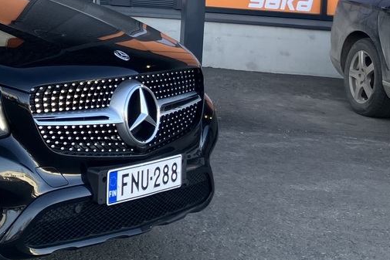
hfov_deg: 21.7
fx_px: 899
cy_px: -77
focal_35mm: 83
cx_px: -137
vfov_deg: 15.7
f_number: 1.8
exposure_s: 1/144
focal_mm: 3.99
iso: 25
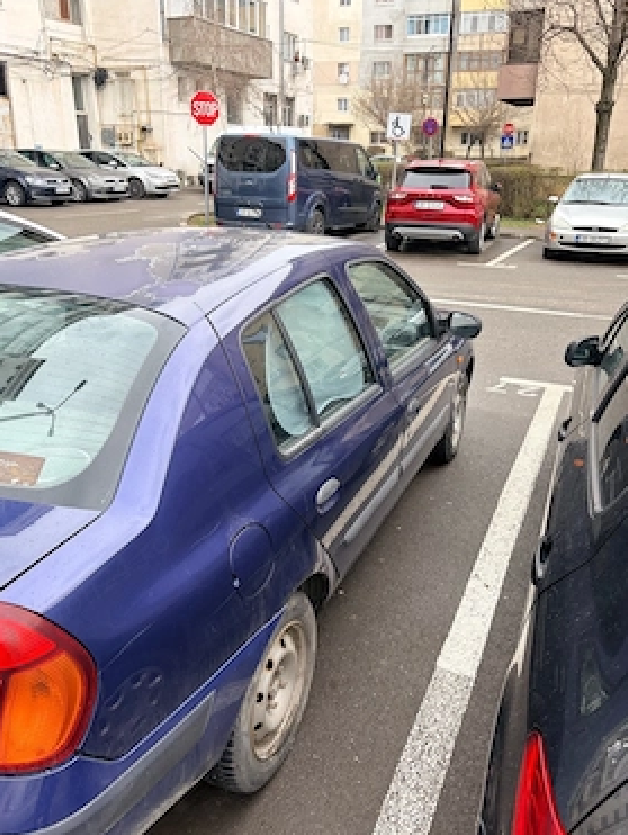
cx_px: 317
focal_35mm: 28
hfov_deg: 49.8
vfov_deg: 63.4
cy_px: 439
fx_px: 676
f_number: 1.6
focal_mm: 5.96
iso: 40
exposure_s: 1/244
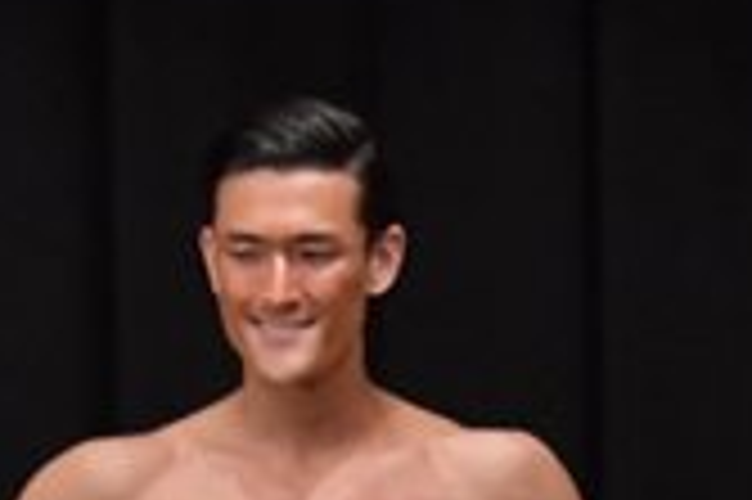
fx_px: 21014
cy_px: 1023
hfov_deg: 2.0
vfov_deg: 1.4
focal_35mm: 1007
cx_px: -750
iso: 5000
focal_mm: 145
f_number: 5.6
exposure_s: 1/400
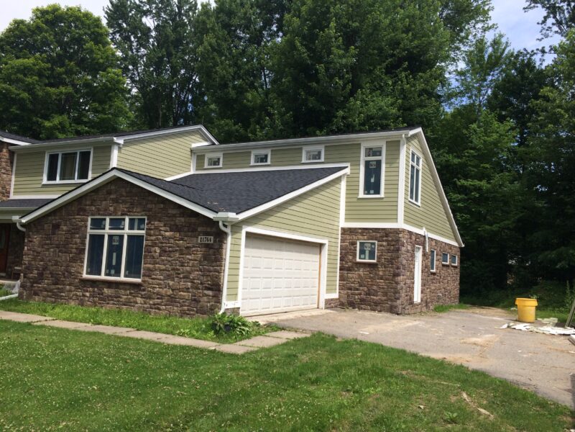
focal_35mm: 30
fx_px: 498
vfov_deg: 46.8
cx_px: 288
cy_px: 216
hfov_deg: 60.0
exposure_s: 1/1953
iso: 32
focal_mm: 4.12
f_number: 2.2
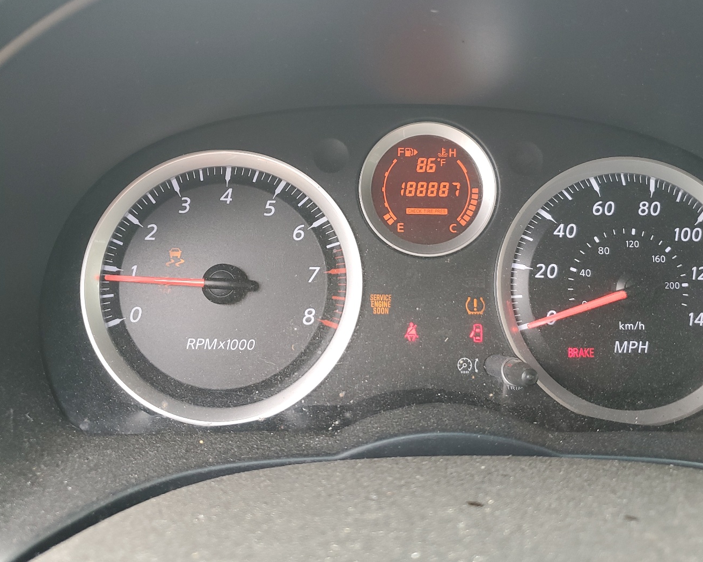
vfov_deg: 47.0
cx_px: 379
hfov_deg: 57.1
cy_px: 243
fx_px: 645
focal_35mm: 31
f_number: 1.5
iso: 62
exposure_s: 1/120
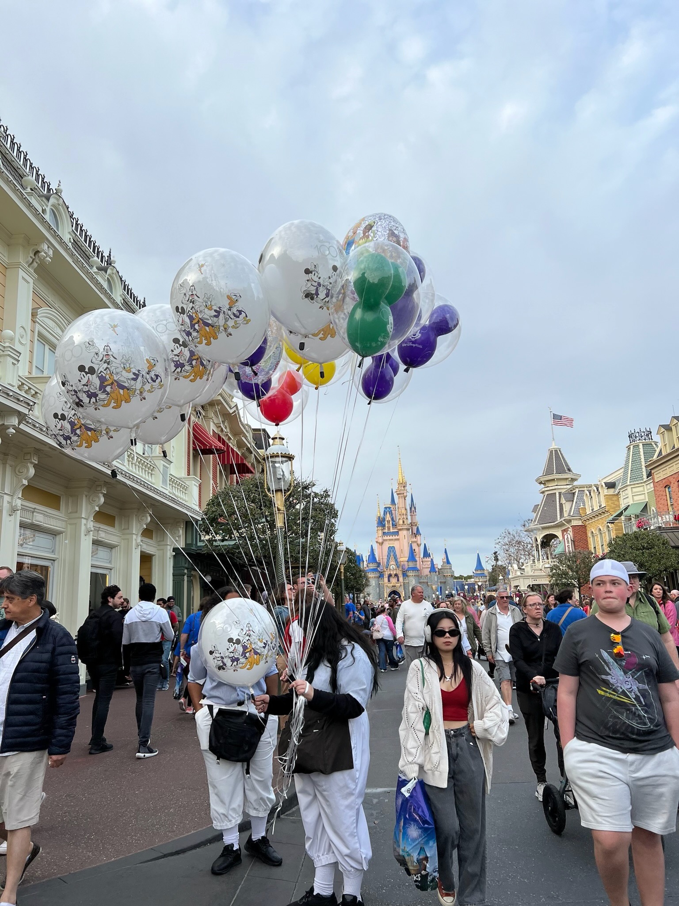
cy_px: 453
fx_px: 680
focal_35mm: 26
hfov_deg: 53.1
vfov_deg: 67.3
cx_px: 340
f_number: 1.5
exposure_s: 1/733
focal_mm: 5.7
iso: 50
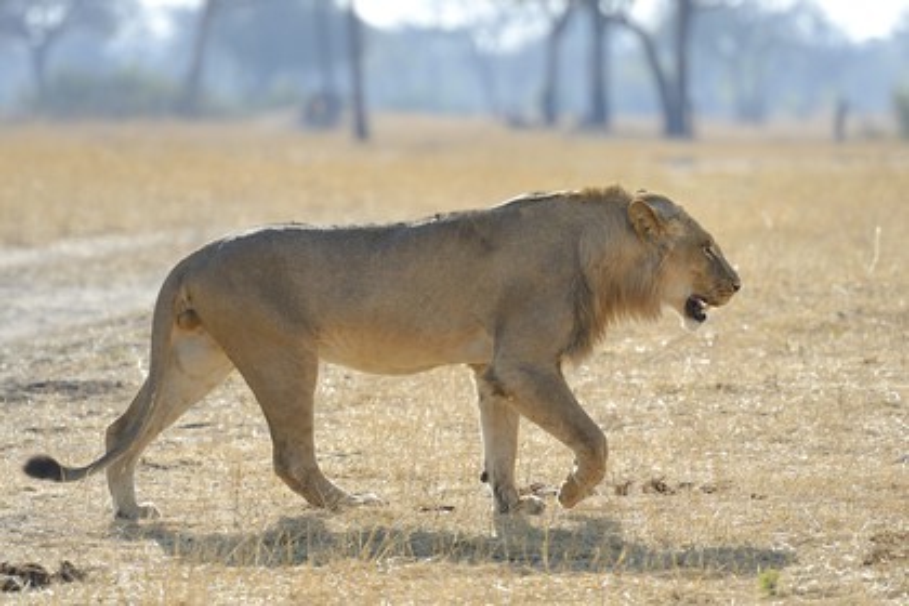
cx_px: 454
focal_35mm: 280
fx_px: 7069
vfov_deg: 4.9
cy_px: 303
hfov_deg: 7.4
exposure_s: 1/2000
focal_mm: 280
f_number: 4.5
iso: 400
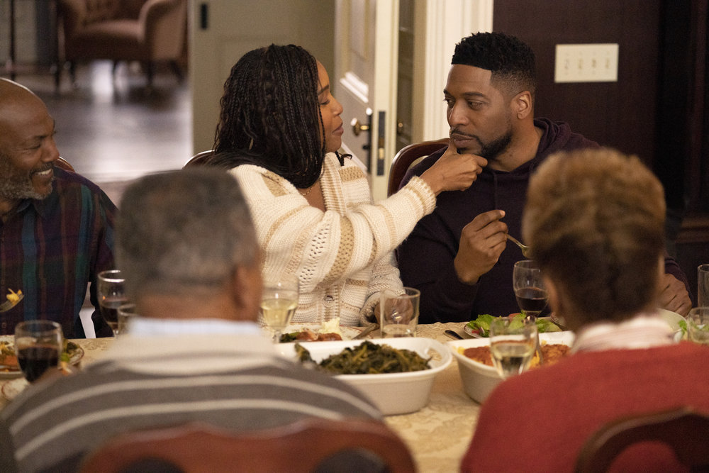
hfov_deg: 24.2
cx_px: 354
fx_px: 1654
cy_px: 236
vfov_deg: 16.3
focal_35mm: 84
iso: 6400
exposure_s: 1/200
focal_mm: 84
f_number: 2.8
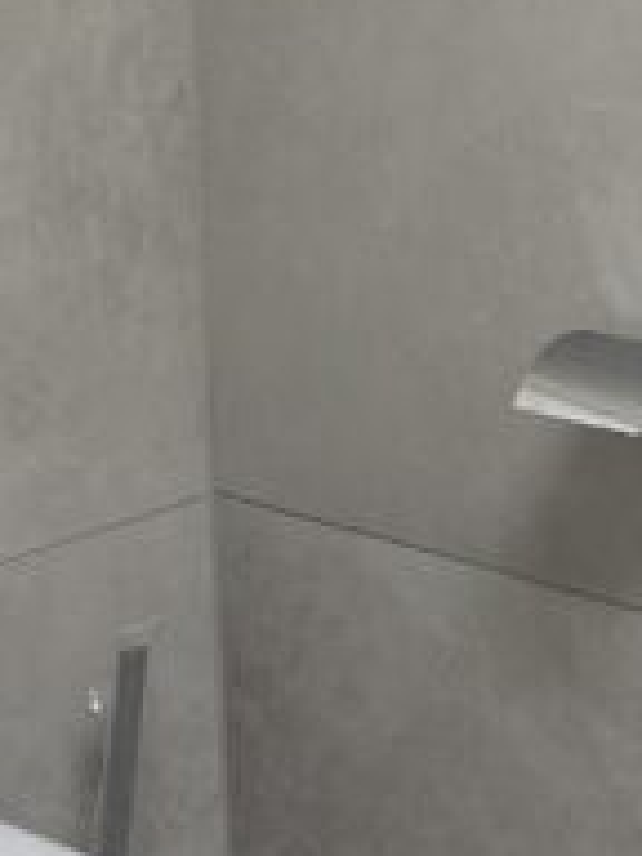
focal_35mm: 139
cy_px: -27
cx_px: 892
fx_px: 3437
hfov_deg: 10.4
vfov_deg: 14.0
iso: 64
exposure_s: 1/121
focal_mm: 5.96
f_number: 1.6
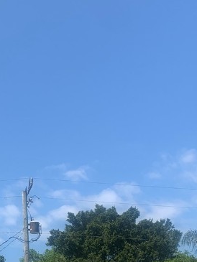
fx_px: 554
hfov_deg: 18.9
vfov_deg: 26.1
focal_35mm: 73
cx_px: -50
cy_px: 217
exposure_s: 1/2545
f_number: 1.8
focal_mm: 4.25
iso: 25
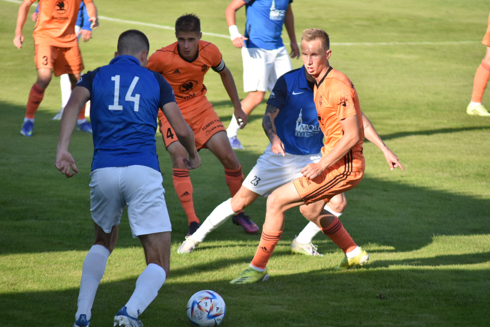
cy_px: 164
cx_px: 245
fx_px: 3981
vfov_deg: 4.7
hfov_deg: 7.0
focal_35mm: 292
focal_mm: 195
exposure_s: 1/1250
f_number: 5
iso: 400
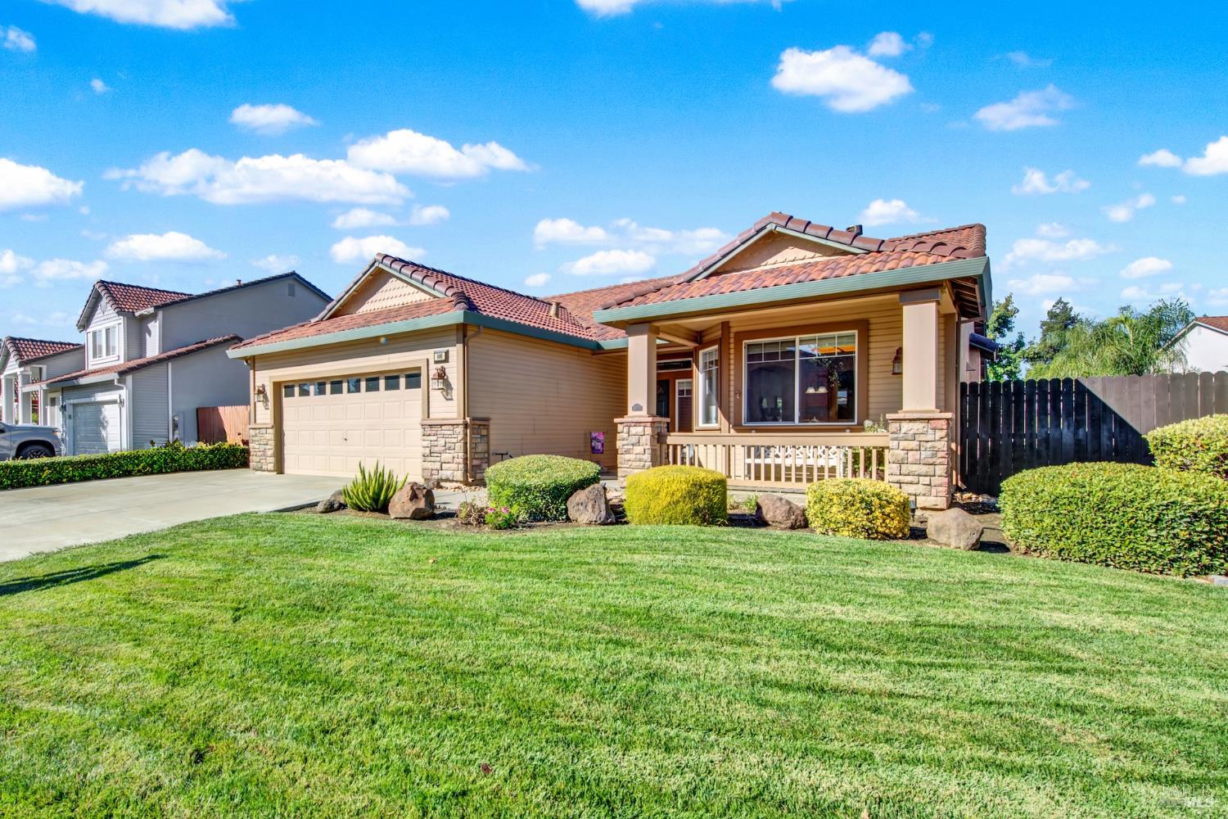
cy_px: 410
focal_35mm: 14
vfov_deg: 81.2
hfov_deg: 104.3
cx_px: 614
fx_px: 478
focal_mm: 14
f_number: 14
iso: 100
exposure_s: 1/80
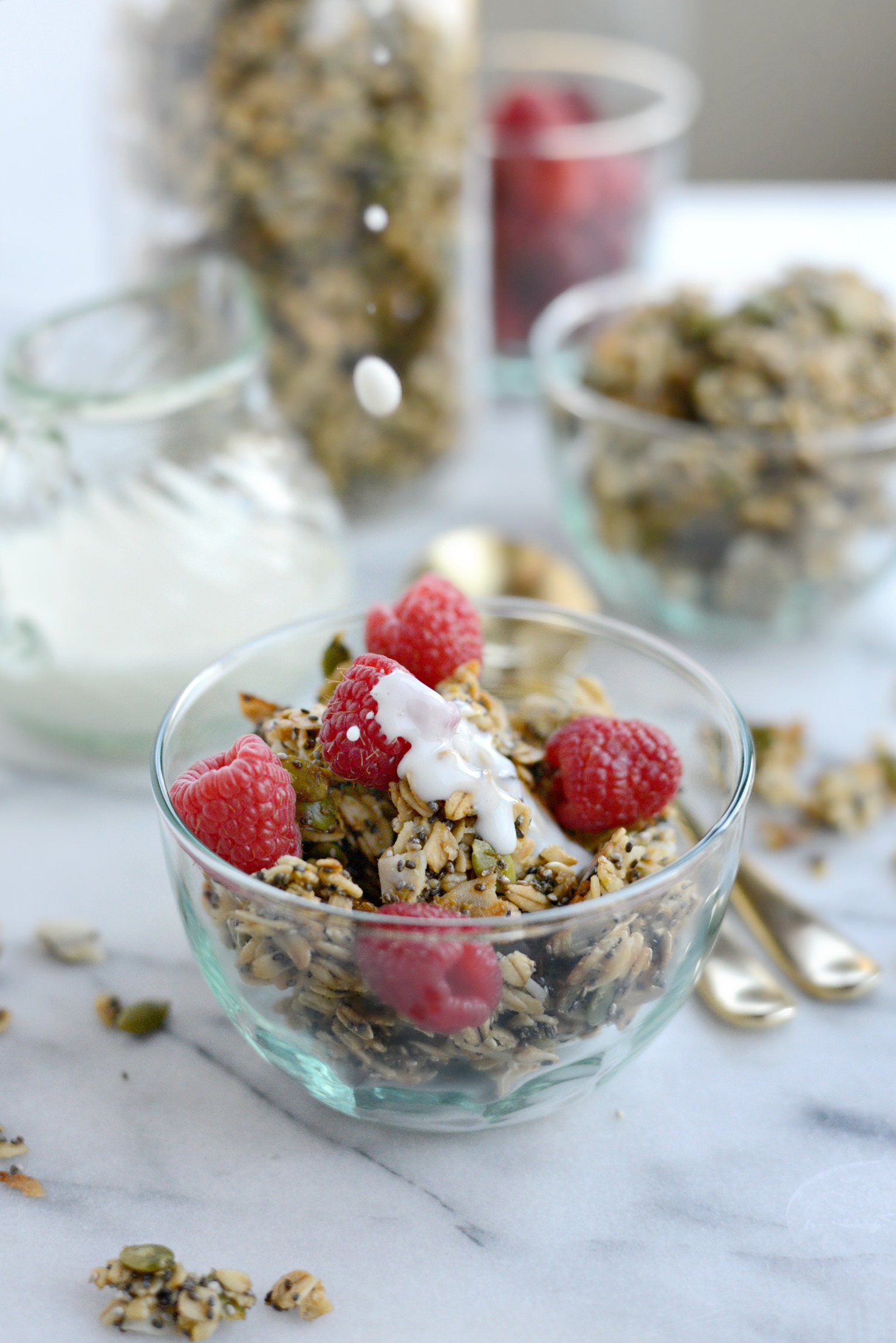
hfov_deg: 27.0
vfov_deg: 39.6
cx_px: 448
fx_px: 1865
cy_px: 672
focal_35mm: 50
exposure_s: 1/1000
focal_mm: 50
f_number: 3.2
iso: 2800
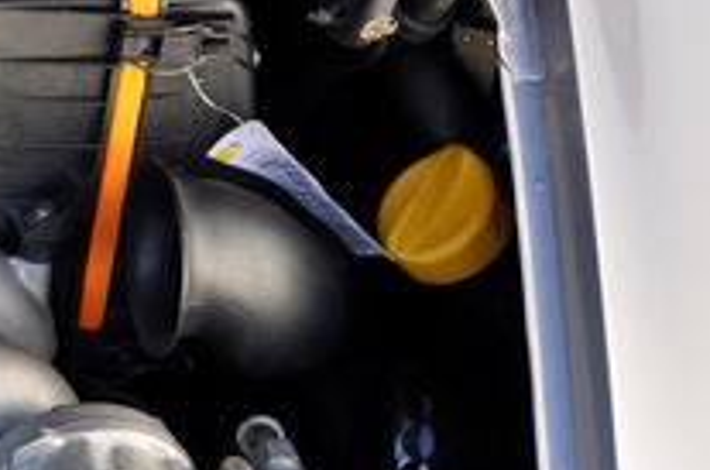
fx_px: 2299
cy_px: 508
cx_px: -470
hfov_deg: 15.6
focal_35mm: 117
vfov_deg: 11.5
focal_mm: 21
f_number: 5
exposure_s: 1/100
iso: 500
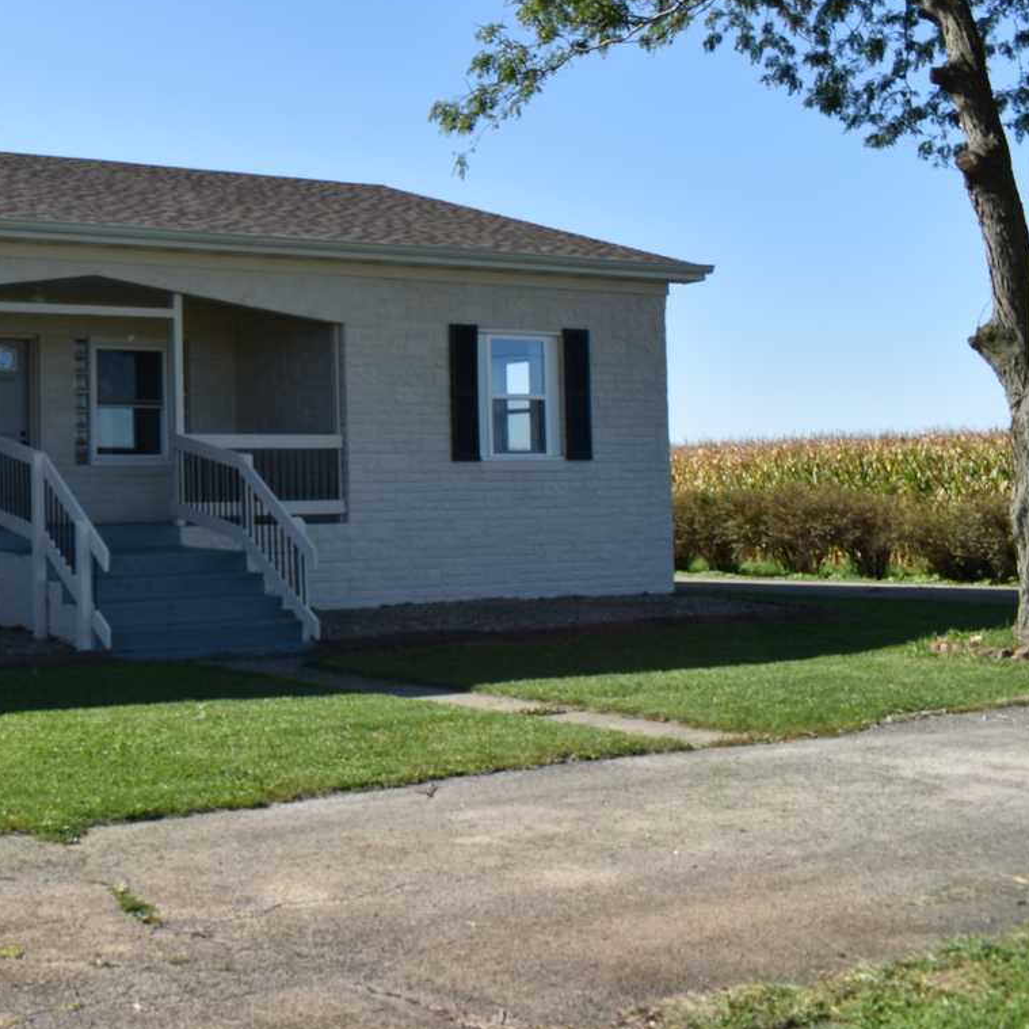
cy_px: 369
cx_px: -15
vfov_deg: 34.4
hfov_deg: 31.8
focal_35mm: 49
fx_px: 1648
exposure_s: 1/250
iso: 110
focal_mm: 18
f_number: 8
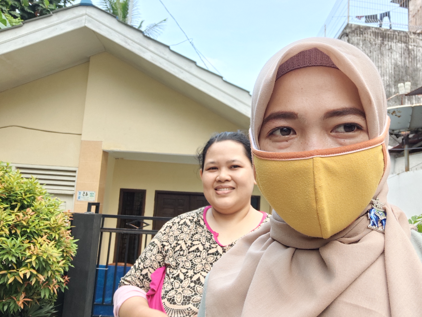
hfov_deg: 63.4
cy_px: 147
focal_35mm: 28
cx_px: 227
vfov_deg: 49.7
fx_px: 341
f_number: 2
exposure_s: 1/100
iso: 63
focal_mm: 3.61
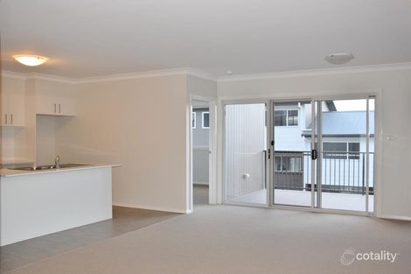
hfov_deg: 59.5
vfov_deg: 41.7
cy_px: 137
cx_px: 206
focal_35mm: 32
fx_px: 359
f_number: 5.6
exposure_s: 1/125
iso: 640
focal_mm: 21
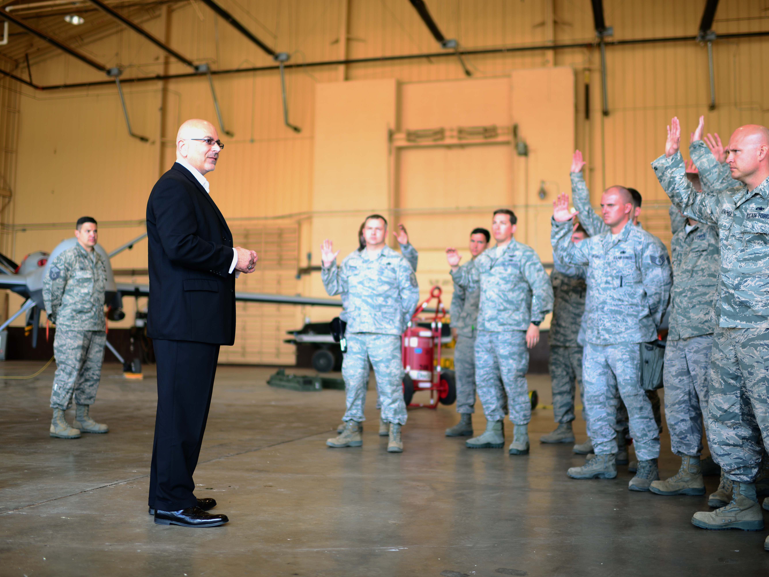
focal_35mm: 38
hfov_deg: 49.0
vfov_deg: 37.7
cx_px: 394
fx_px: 844
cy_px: 288
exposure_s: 1/200
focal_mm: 35
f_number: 1.6
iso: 50
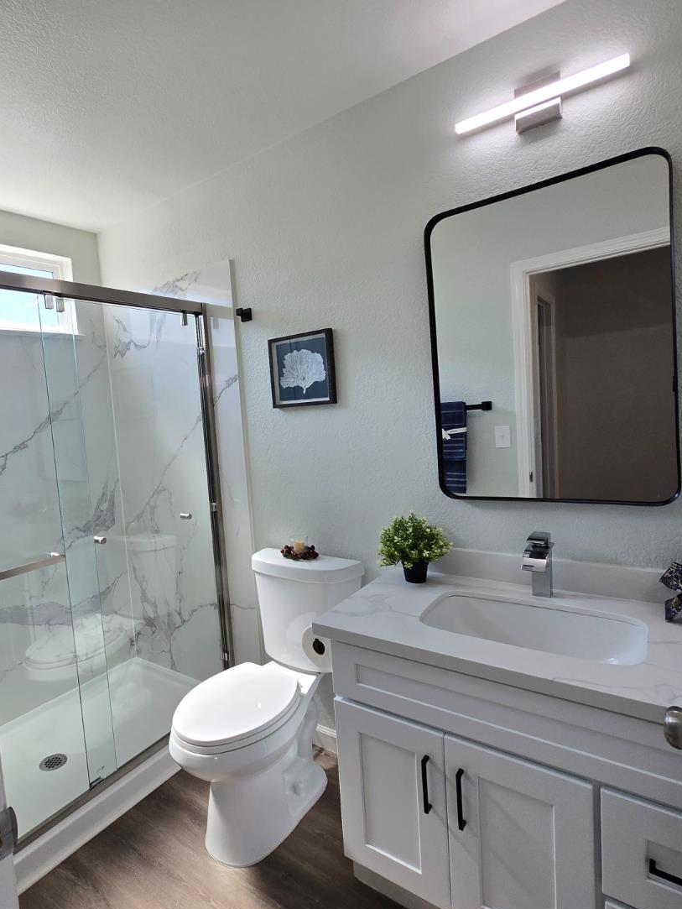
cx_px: 239
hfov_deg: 70.0
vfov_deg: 87.7
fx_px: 473
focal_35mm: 18
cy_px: 459
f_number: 2.2
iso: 64
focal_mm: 2.2
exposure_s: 1/120
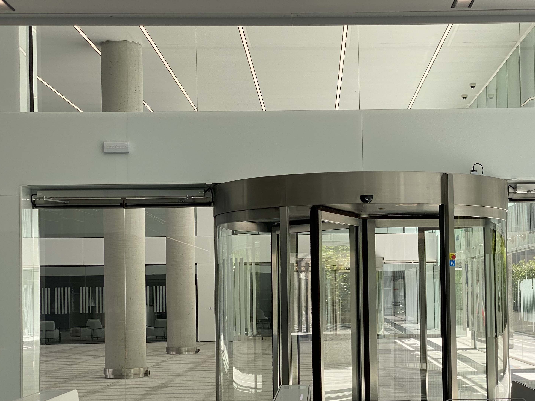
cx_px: 344
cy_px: 279
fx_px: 1128
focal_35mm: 73
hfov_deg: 26.6
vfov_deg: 20.1
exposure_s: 1/331
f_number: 2
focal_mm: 6
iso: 20
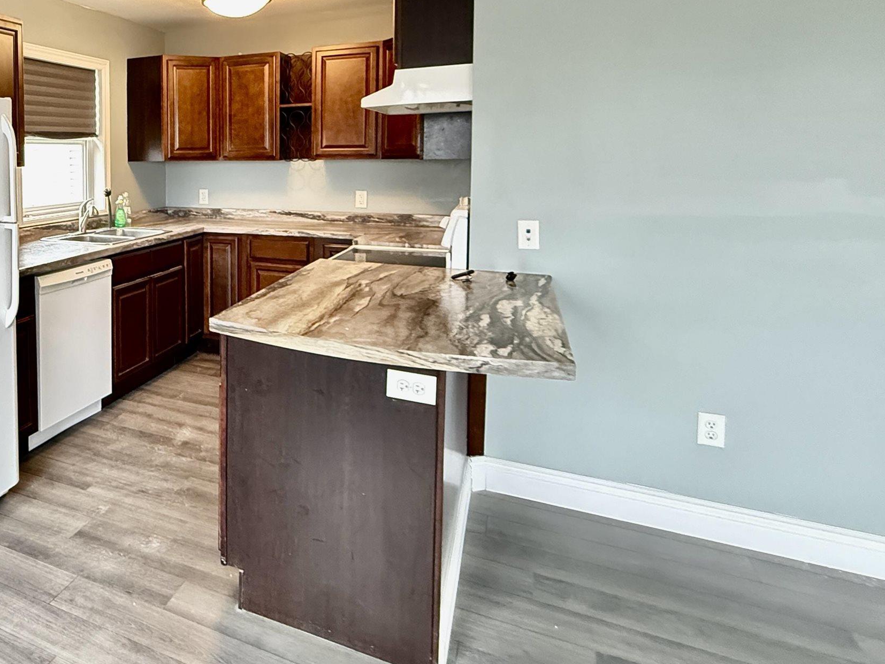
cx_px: 134
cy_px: 203
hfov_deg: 59.9
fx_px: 665
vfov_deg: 51.7
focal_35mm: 26
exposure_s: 1/60
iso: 1000
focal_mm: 2.22
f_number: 2.2
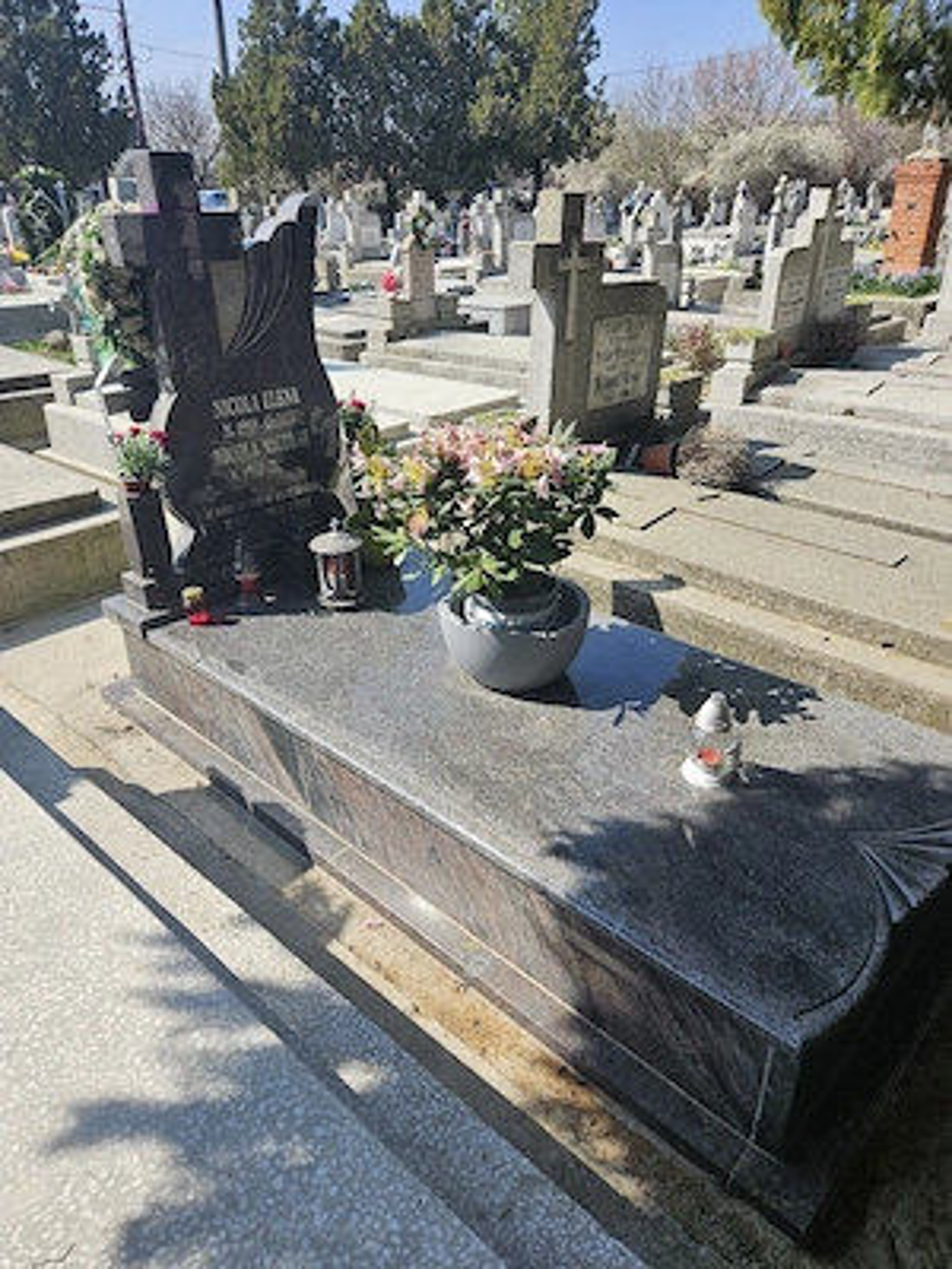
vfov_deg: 73.9
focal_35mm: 23
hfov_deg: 58.9
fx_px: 843
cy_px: 634
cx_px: 476
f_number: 1.8
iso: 25
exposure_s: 1/1429
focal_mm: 5.4
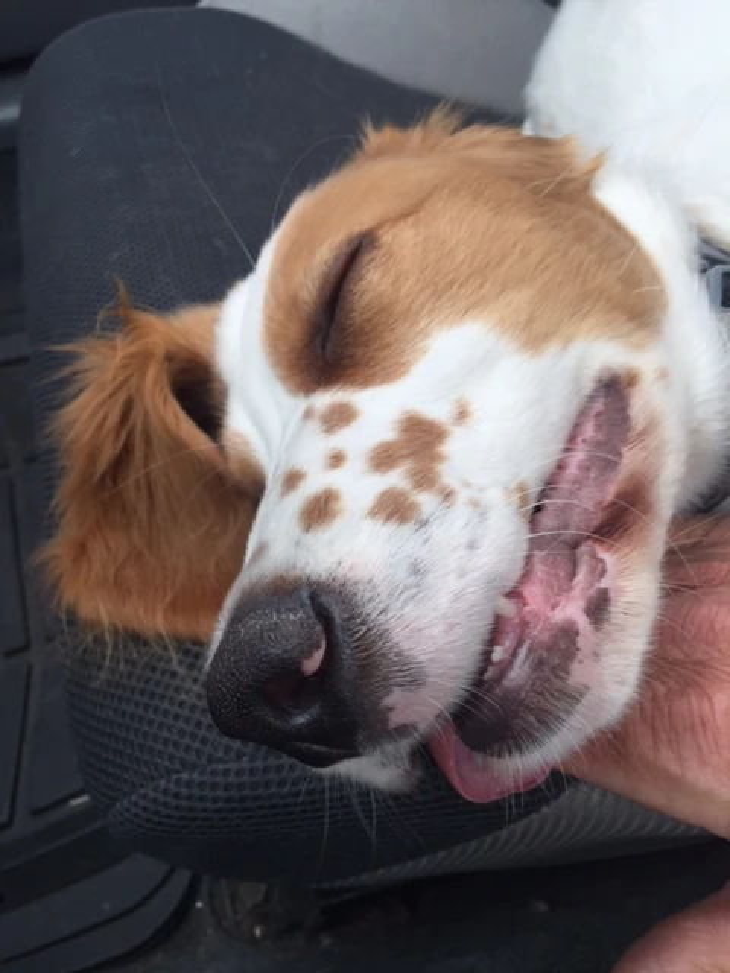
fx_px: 815
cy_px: 486
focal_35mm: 29
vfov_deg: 61.7
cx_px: 365
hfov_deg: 48.2
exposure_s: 1/335
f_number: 2.2
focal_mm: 4.15
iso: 32
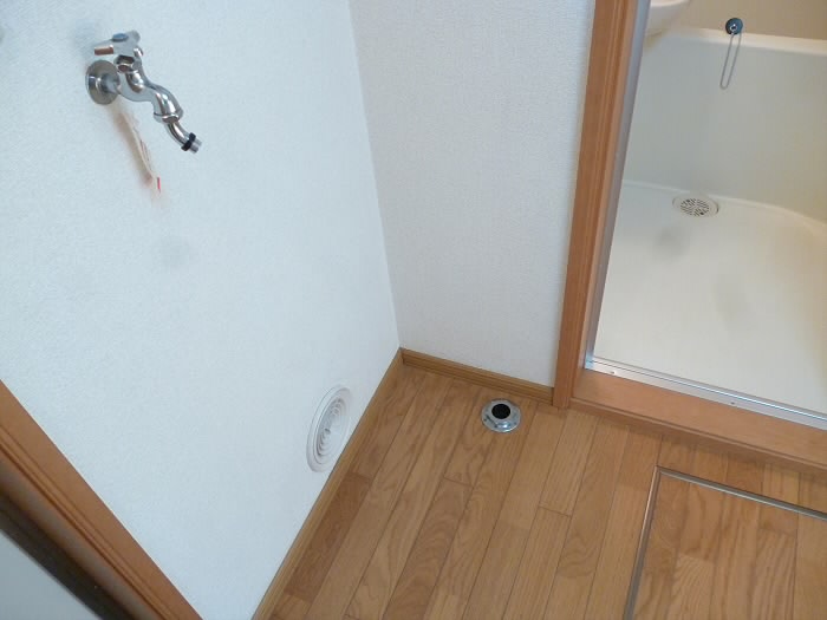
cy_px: 310
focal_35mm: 28
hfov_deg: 63.4
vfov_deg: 49.7
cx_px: 414
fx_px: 669
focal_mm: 5
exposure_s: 1/25
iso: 400
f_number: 3.1
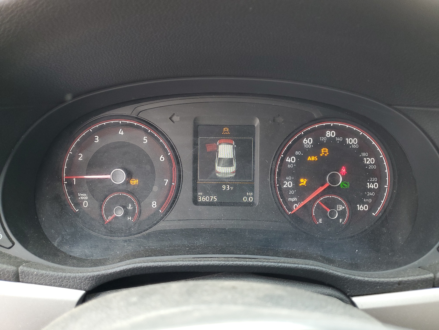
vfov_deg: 53.1
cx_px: 220
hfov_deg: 67.3
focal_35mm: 26
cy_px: 165
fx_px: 330
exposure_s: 1/120
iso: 95
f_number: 1.5
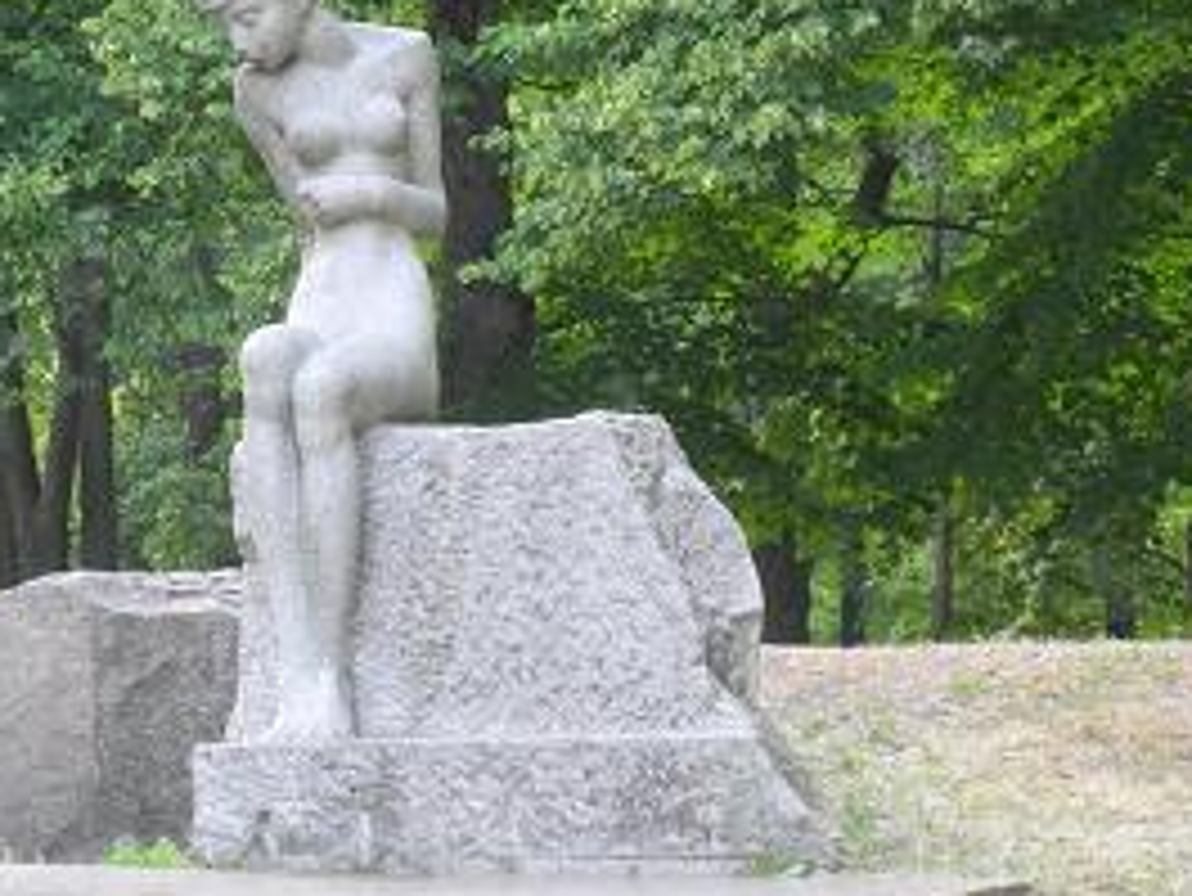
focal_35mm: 203
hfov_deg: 9.7
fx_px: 6993
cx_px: 319
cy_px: 333
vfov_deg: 7.3
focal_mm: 22.5
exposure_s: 1/30
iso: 180
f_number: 4.5
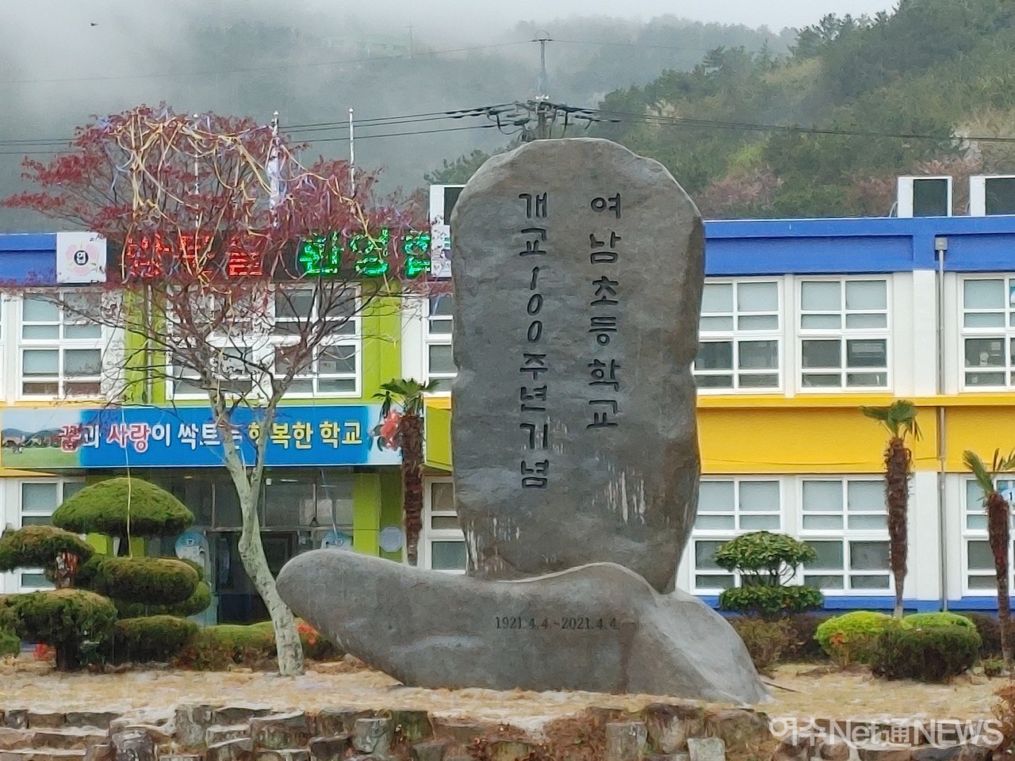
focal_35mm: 122
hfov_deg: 16.1
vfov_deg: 12.1
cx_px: 508
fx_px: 3577
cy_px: 380
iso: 50
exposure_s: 1/120
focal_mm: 4.81
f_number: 1.8
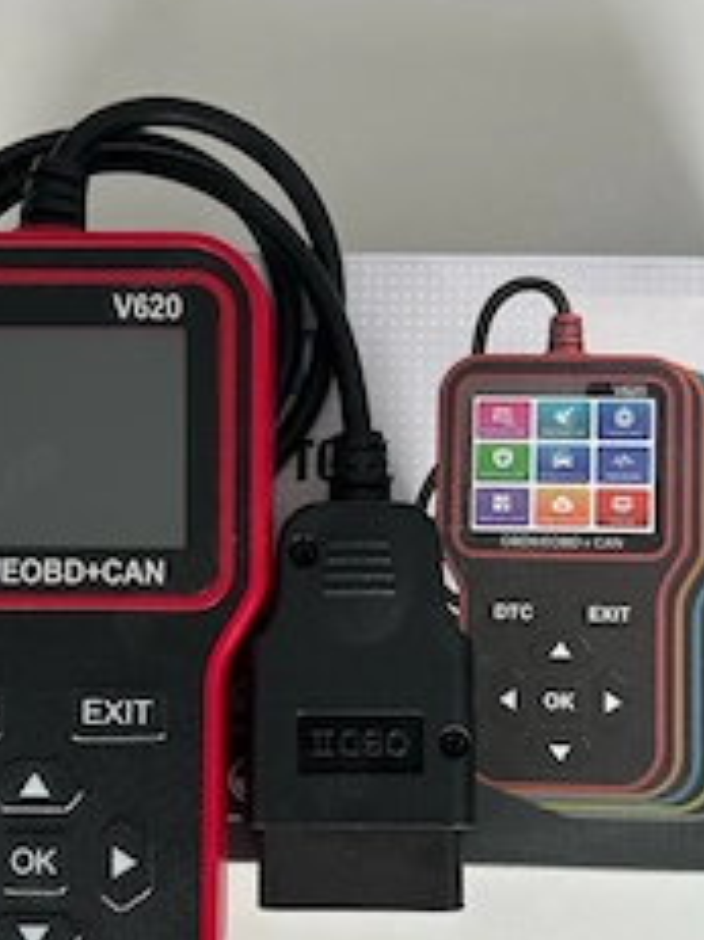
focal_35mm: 45
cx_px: 321
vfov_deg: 41.8
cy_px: 590
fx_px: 1221
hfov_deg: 32.1
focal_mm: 5.7
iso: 125
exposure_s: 1/70
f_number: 1.5
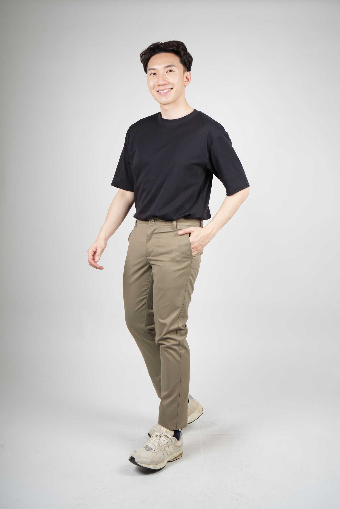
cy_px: 254
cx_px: 170
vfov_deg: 49.6
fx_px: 552
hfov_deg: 34.2
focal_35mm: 39
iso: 125
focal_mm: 39
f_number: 9
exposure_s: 1/160
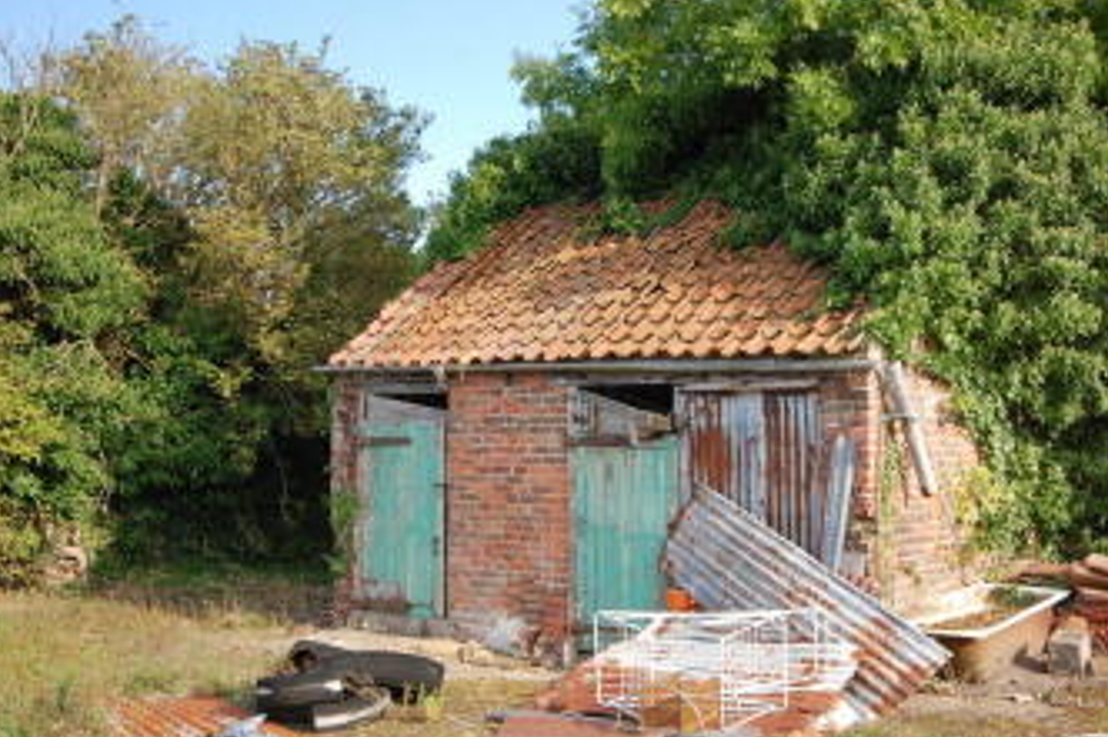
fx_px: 1323
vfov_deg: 31.0
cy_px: 462
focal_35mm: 43
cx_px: 714
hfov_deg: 44.9
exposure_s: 1/160
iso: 200
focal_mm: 20
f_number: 7.1
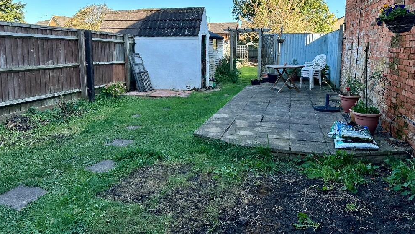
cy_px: 84
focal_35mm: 27
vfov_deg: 42.5
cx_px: 202
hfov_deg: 69.8
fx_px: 297
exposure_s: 1/1357
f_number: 1.78
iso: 80
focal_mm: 6.86
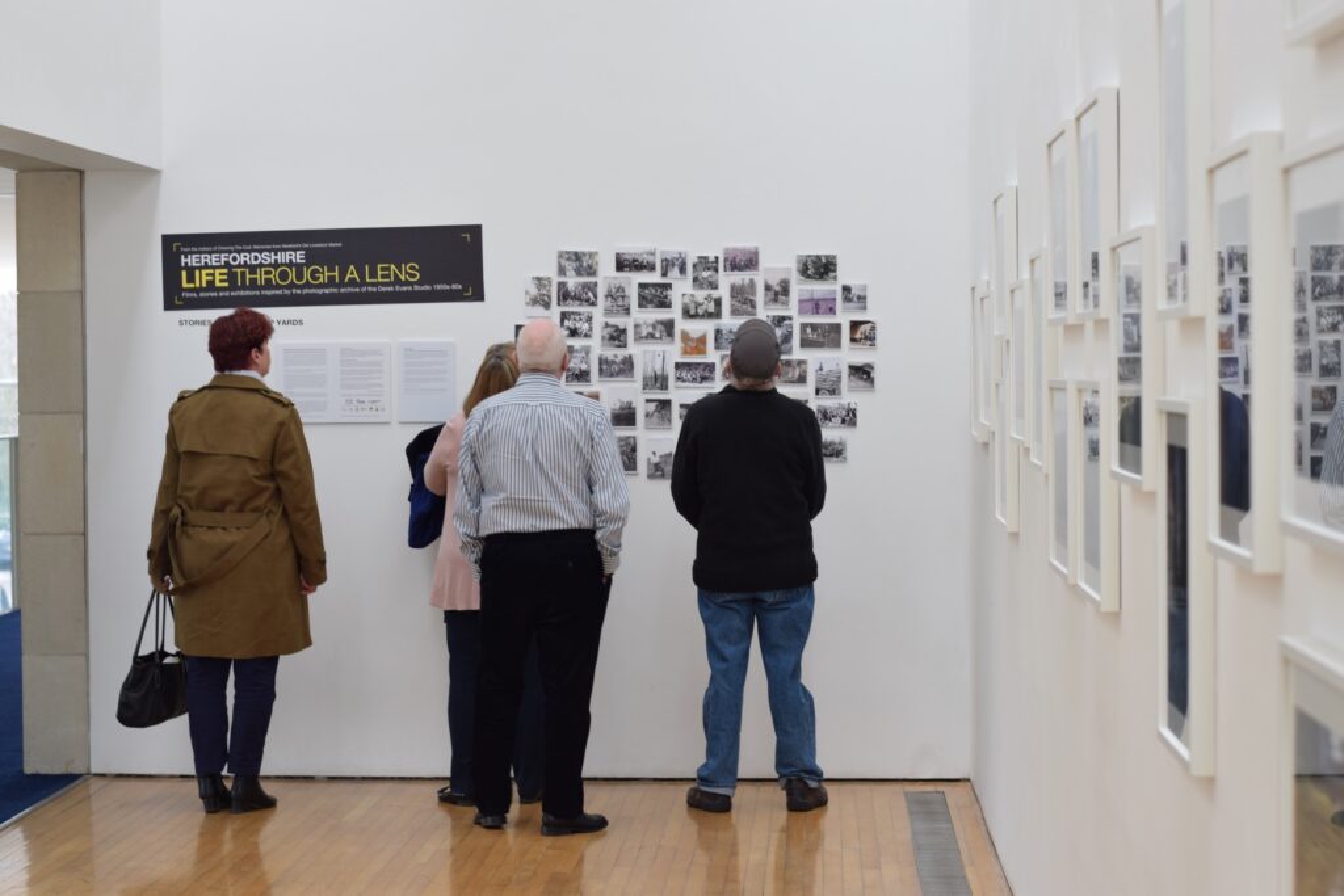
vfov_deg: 18.2
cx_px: 672
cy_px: 448
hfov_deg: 27.0
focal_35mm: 75
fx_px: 2800
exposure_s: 1/80
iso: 100
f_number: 3.2
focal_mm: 50
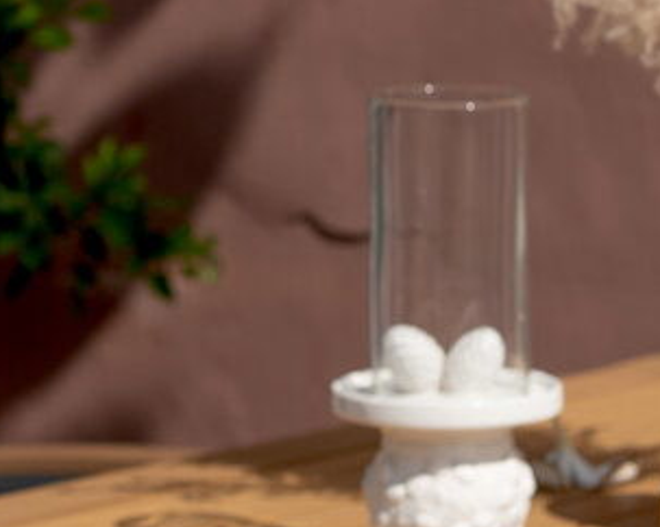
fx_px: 4841
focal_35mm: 248
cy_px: 146
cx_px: -26
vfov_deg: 6.2
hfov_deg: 7.8
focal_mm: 50
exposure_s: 1/1600
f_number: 4
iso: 100
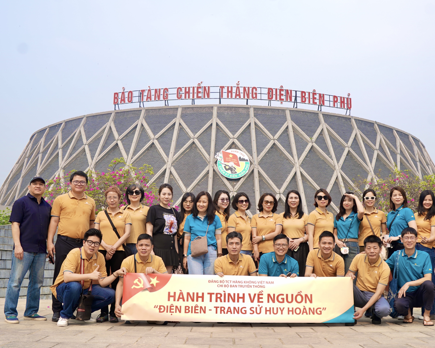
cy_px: 175
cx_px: 247
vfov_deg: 36.5
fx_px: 528
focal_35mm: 41
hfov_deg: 44.7
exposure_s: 1/125
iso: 50
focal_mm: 24
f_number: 6.3
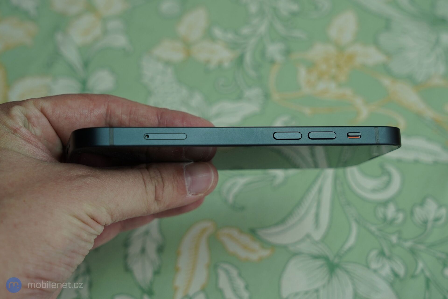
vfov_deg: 23.8
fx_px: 709
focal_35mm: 57
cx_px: 224
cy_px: 150
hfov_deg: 35.1
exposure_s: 1/200
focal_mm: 57
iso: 640
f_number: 6.3
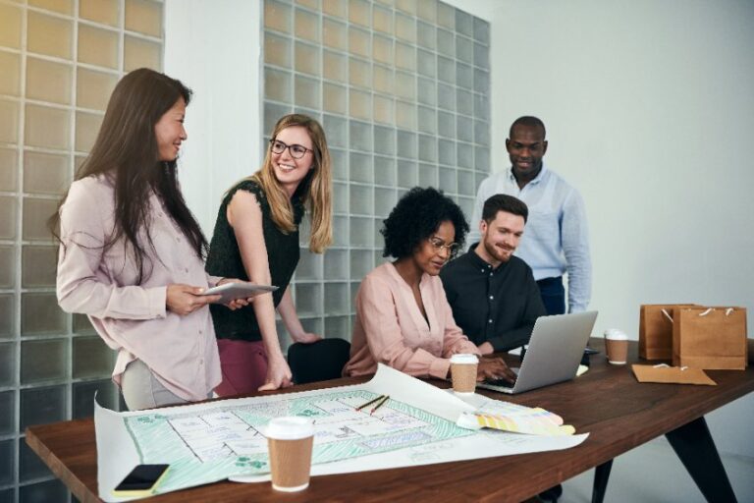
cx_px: 377
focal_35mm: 29
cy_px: 252
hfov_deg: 63.7
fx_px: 607
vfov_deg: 45.0
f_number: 3.2
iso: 640
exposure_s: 1/160
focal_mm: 29
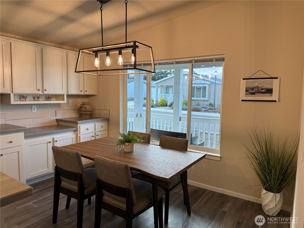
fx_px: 211
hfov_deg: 71.6
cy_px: 114
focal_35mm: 24
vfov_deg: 56.8
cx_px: 152
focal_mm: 6.76
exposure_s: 1/165
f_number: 1.78
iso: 100
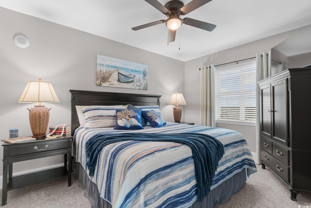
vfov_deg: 73.7
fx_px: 138
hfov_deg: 96.7
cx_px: 156
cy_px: 104
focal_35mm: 16
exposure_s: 1/2
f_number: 4.8
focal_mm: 11
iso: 100
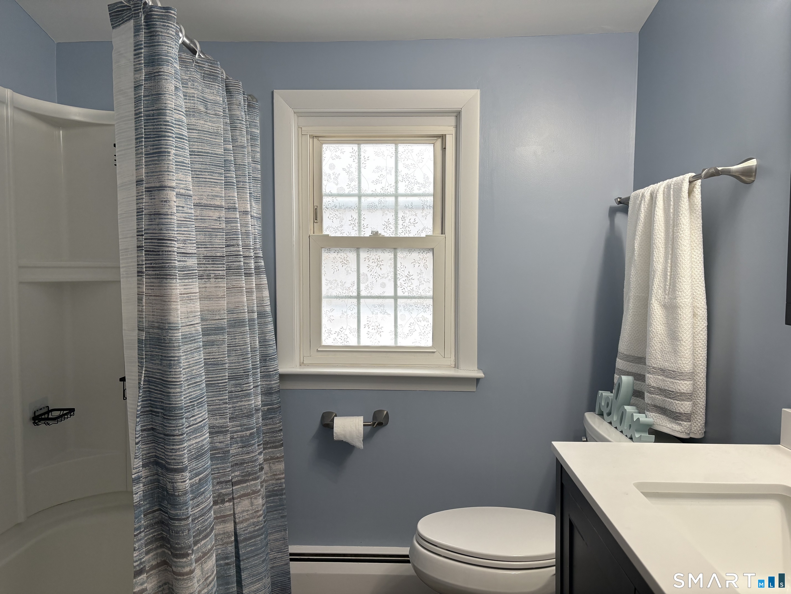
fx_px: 594
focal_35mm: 26
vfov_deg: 53.1
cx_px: 396
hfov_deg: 67.3
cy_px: 297
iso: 64
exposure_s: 1/166
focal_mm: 5.96
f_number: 1.6
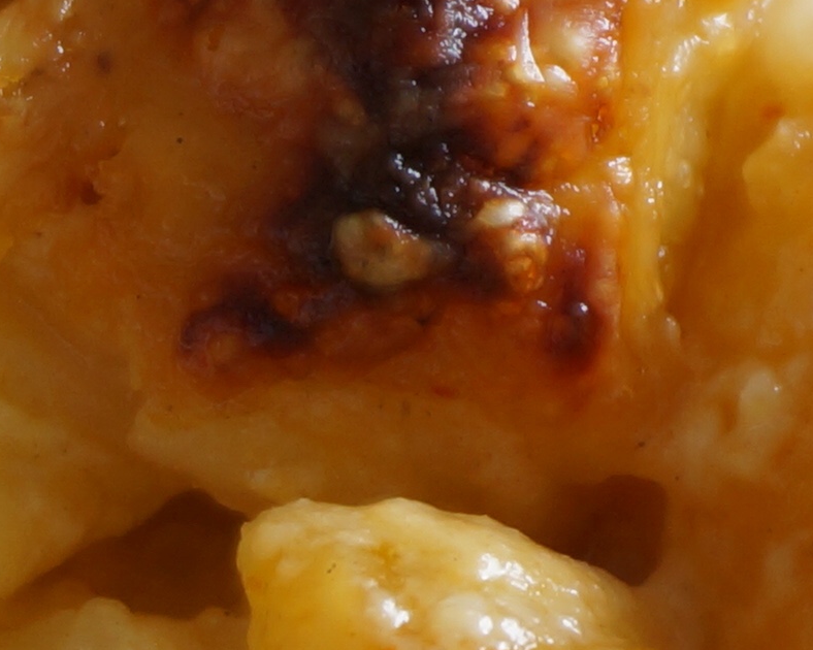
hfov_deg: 5.6
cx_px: -414
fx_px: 8225
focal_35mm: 342
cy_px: 669
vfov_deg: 4.5
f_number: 5.6
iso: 200
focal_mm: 39
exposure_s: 1/20
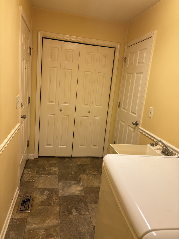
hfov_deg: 53.1
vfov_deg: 67.3
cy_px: 120
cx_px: 90
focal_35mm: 26
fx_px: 179
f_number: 1.6
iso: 125
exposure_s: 1/120
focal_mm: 5.96
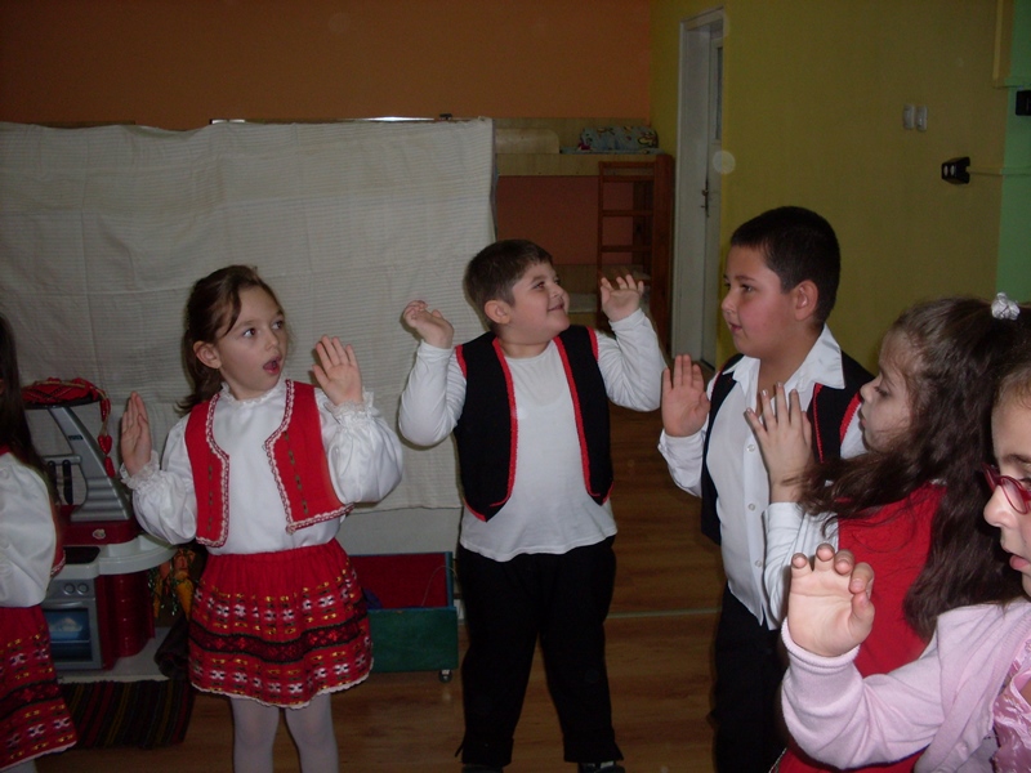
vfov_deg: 37.7
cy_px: 386
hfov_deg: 49.0
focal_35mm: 38
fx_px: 1132
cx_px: 516
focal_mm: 6.3
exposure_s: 1/45
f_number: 2.8
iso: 100
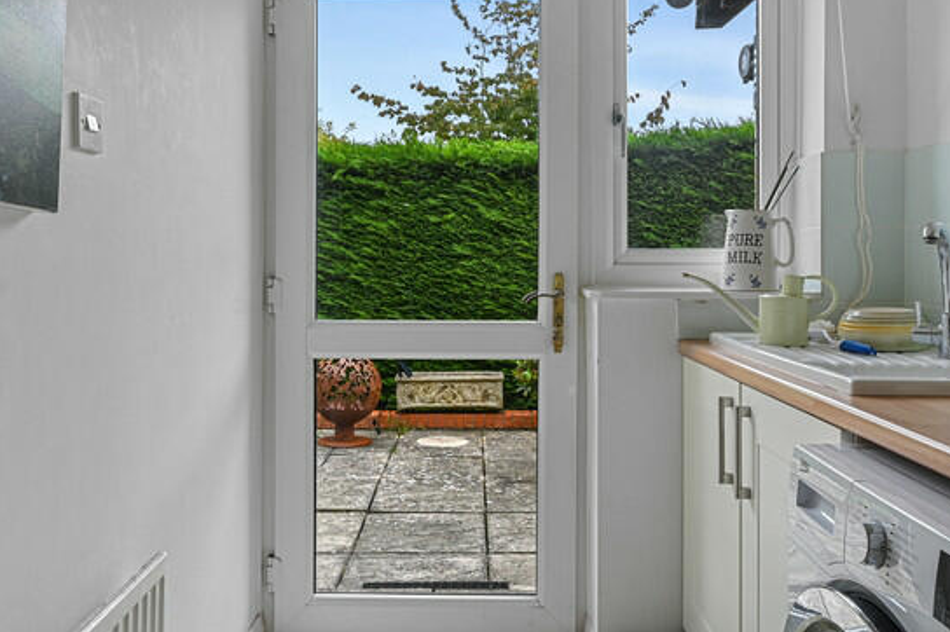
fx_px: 844
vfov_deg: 40.9
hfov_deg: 58.7
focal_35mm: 32
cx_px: 458
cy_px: 264
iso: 400
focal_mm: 17
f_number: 8
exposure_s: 1/8
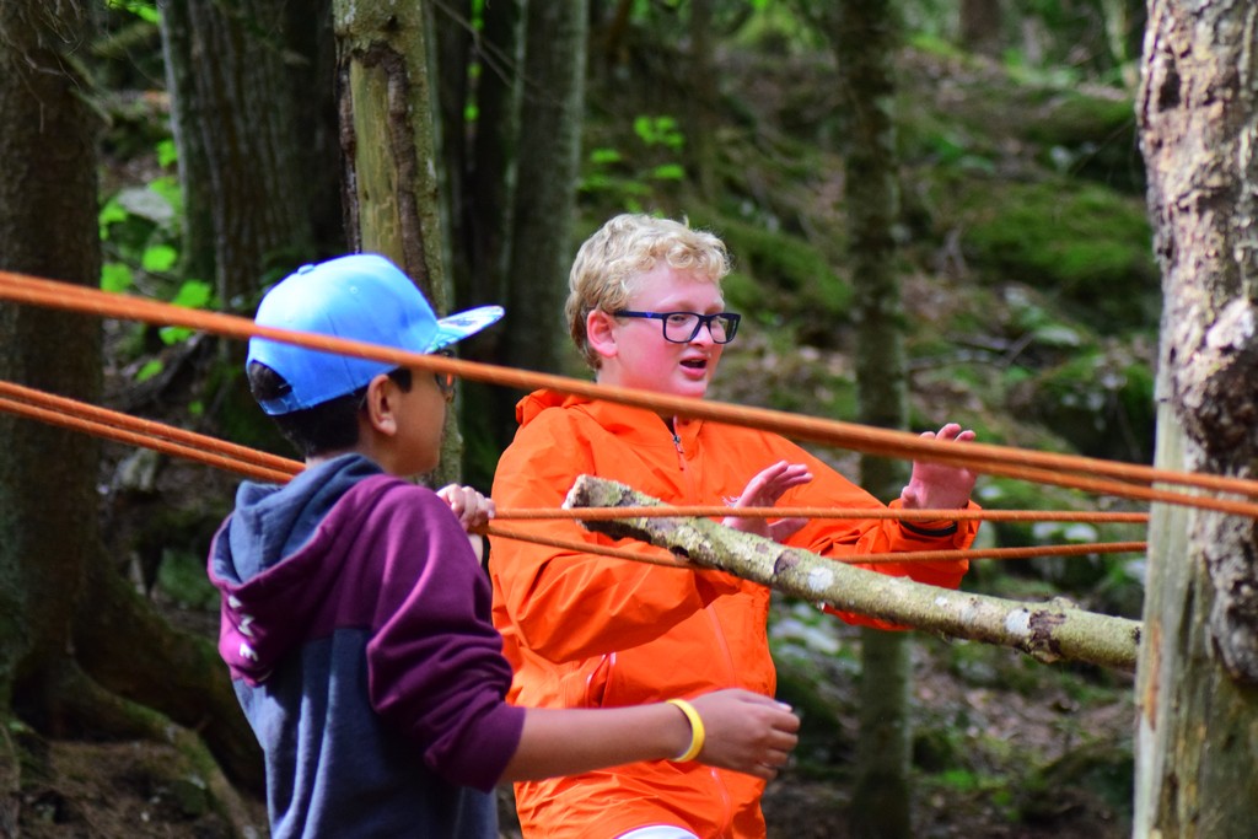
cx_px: 629
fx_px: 5242
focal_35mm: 150
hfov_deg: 13.7
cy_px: 420
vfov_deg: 9.2
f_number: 4
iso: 3200
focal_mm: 100
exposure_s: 1/250
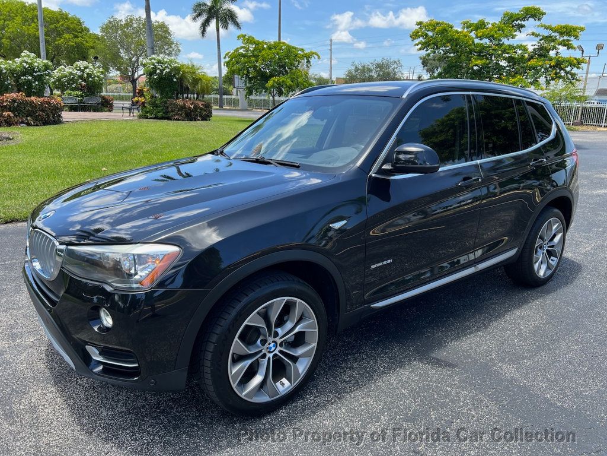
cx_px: 304
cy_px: 228
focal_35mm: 26
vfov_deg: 53.1
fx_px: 456
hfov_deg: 67.3
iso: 50
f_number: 1.5
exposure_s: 1/909
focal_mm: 5.7
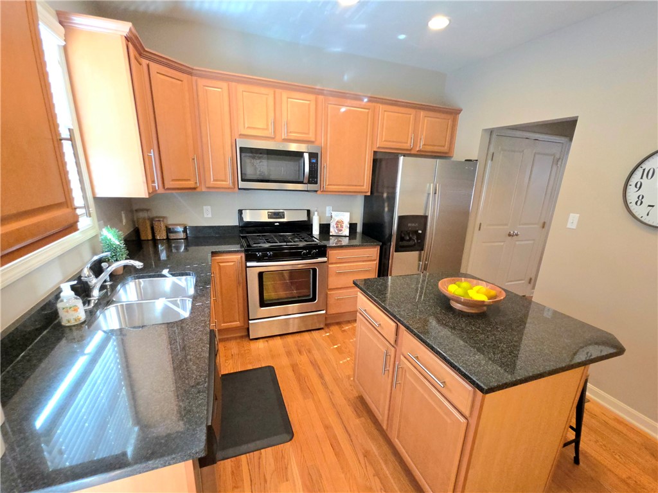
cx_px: 329
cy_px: 246
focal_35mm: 13
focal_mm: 2.2
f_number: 1.9
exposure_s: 1/120
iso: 200
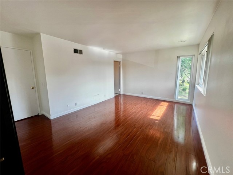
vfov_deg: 89.9
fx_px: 88
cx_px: 116
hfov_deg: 106.2
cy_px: 88
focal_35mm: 13
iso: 40
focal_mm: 1.57
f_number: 1.8
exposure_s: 1/120
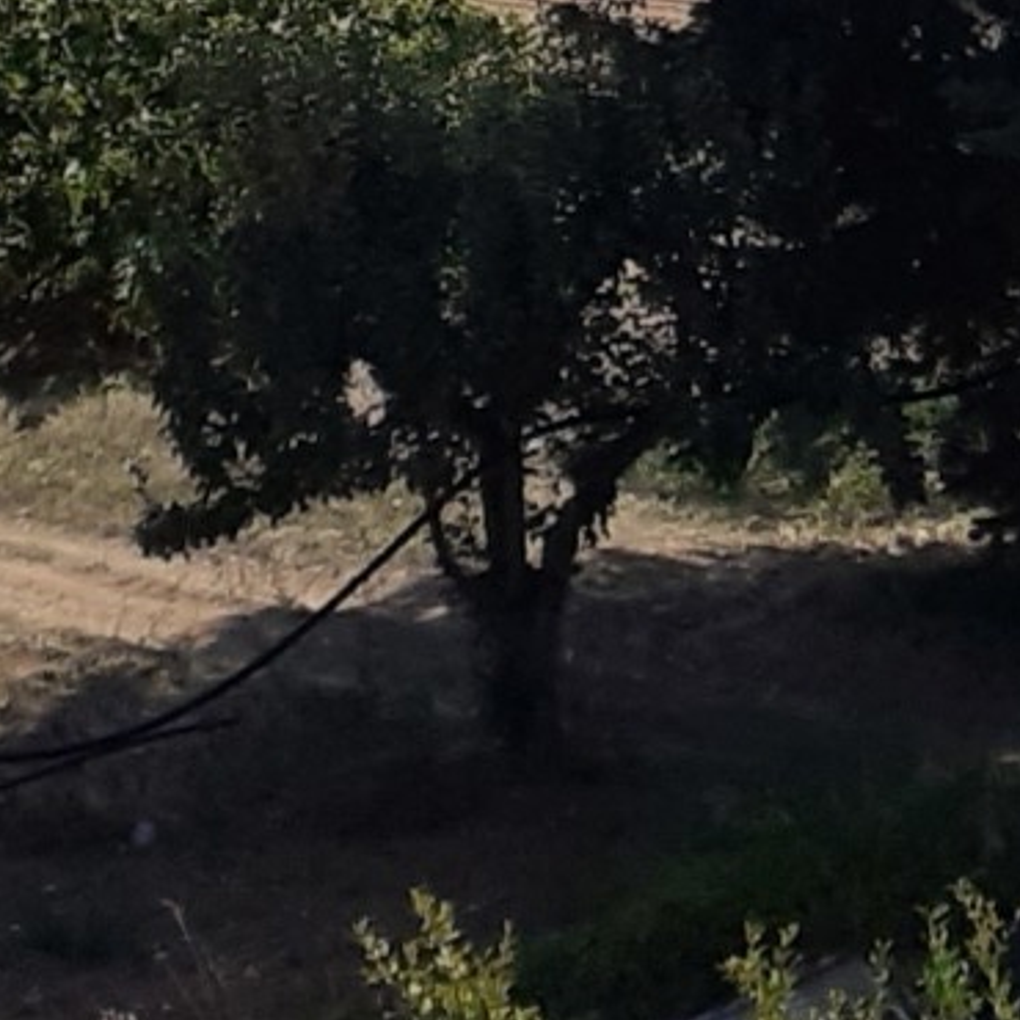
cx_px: 1651
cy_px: -1307
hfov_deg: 10.2
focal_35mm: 165
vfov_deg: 9.6
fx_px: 5501
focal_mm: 3.6
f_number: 1.9
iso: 40
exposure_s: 1/2532
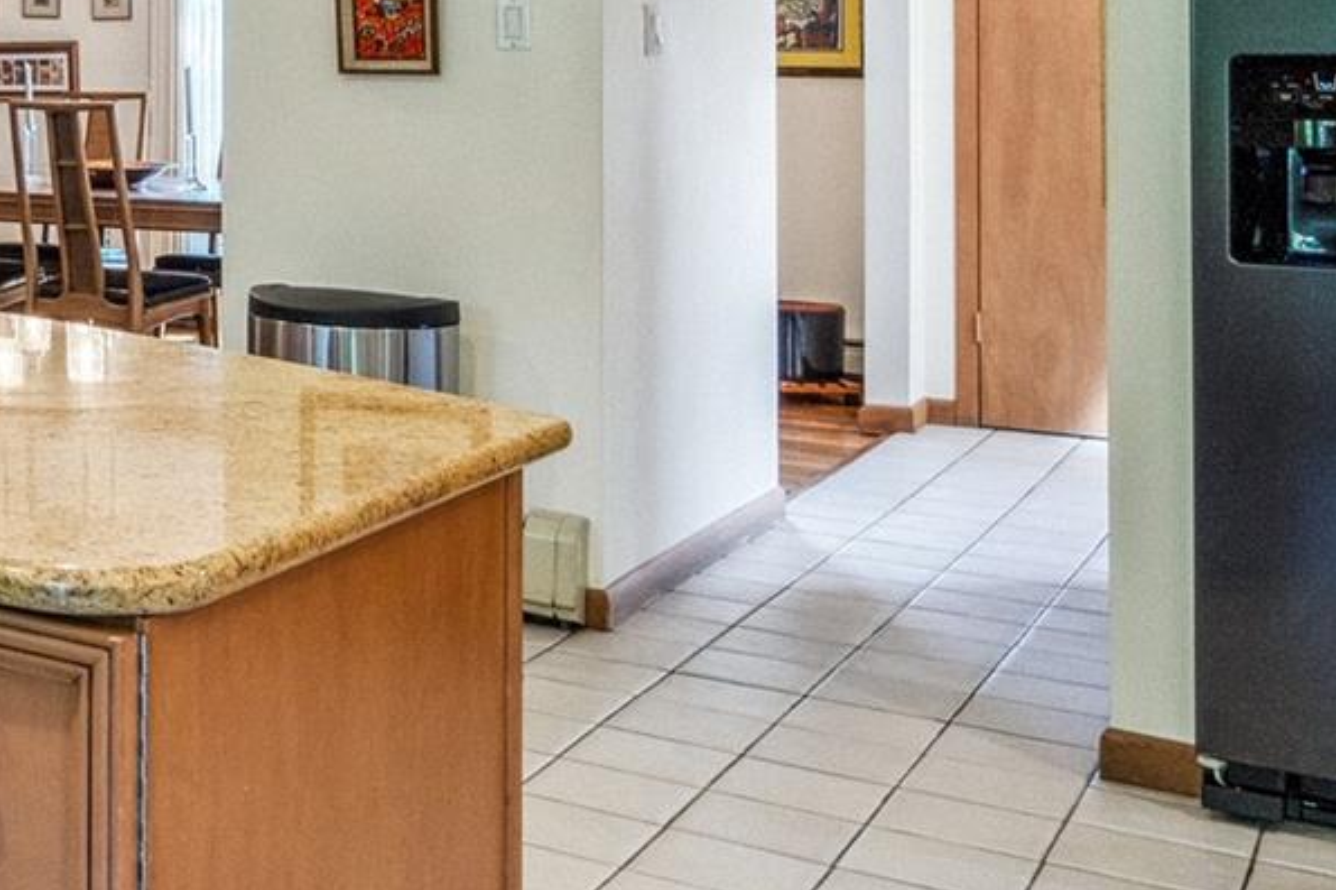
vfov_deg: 23.7
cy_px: 21
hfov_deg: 28.1
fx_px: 2040
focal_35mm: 55
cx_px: -509
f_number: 7.1
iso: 1000
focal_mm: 16
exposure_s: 1/80
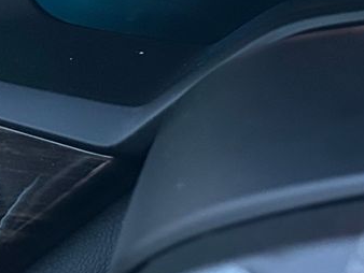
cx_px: 552
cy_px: -141
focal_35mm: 123
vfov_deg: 11.5
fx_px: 1294
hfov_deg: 14.8
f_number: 1.5
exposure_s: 1/33
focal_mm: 5.7
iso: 640
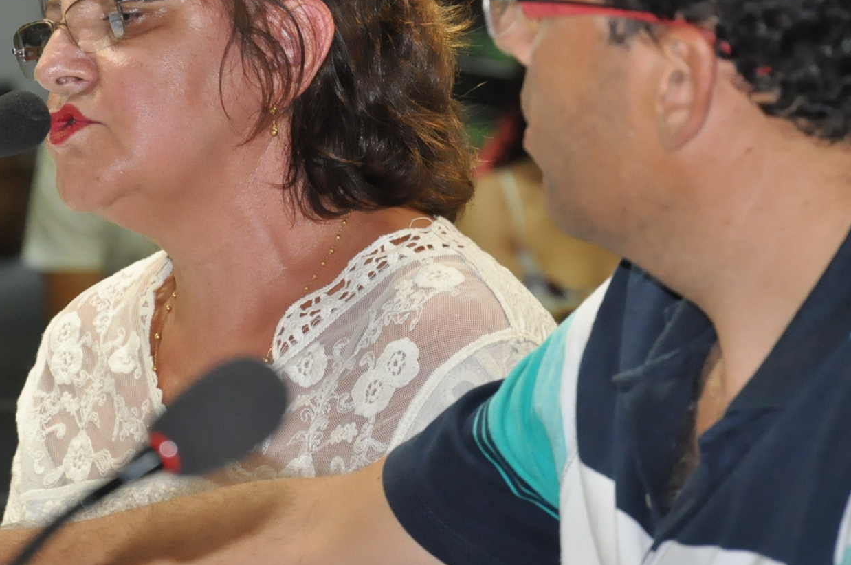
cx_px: 367
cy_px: 144
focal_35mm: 273
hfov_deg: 7.6
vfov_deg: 5.0
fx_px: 6442
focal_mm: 105
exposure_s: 1/60
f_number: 5.6
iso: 2000
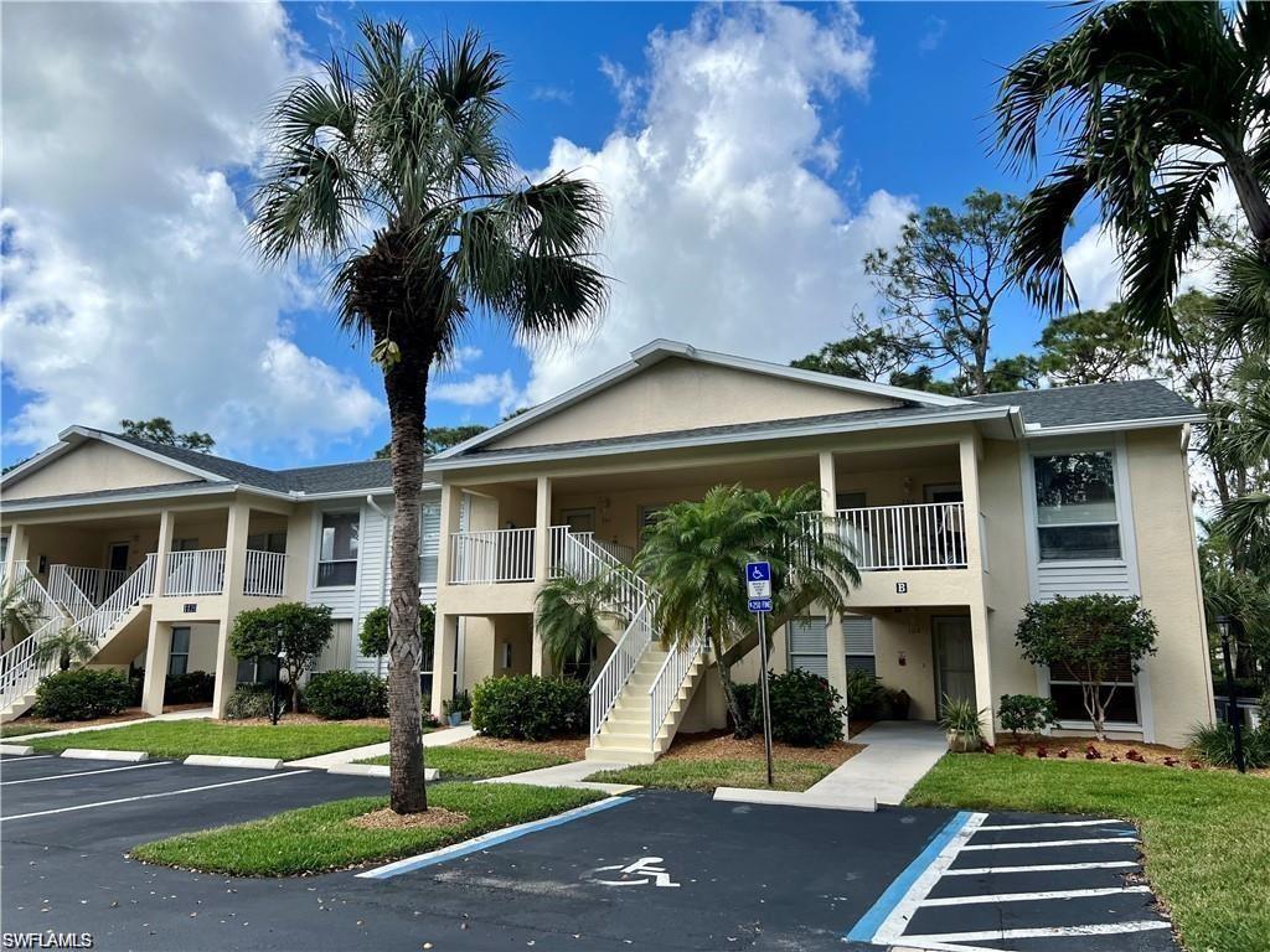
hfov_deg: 67.3
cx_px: 635
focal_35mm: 26
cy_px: 476
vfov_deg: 53.1
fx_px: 954
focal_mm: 5.7
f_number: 1.5
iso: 50
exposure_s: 1/3831
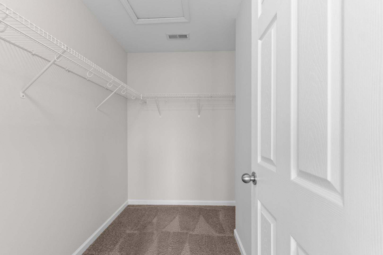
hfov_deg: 100.4
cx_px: 192
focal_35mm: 15
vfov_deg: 77.3
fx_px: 160
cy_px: 128
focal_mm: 10
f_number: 4.5
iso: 100
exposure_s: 1/3
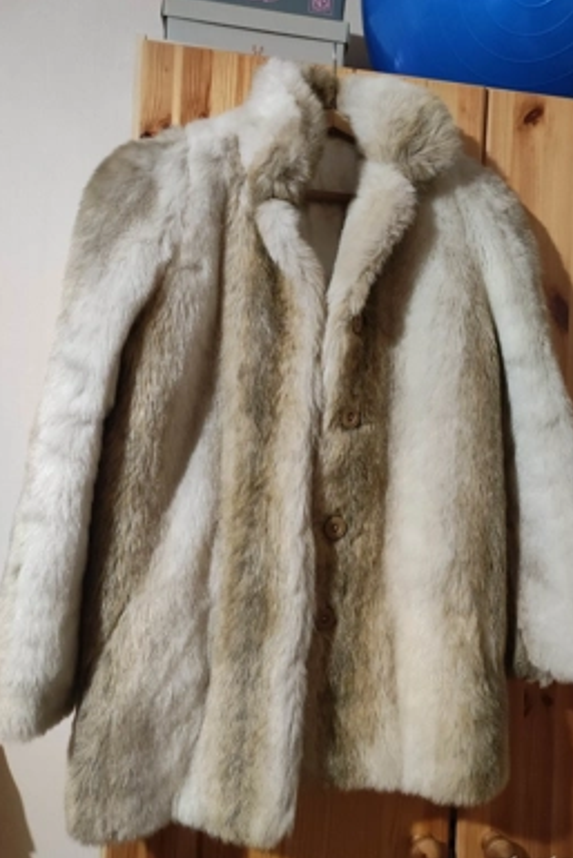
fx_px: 644
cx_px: 328
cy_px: 439
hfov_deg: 47.8
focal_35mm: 27
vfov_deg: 67.4
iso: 1844
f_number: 1.79
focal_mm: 4.7
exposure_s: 1/33
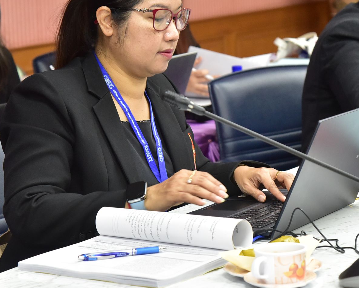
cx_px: 291
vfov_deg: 10.0
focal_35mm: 154
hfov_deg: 12.5
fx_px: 1636
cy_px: 47
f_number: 5.6
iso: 2500
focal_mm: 78
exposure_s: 1/125
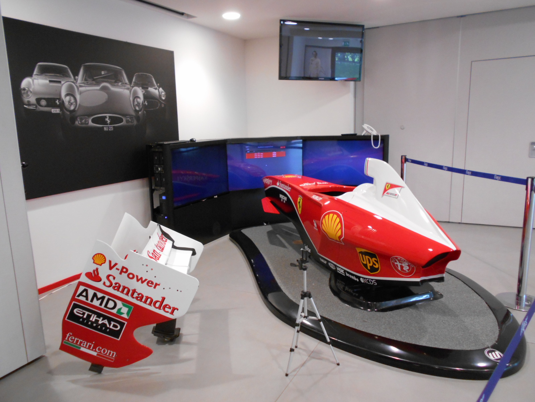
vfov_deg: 53.1
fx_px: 402
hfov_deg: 67.3
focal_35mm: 26
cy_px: 201
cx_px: 268
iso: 320
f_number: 3.2
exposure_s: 1/30
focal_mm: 4.6
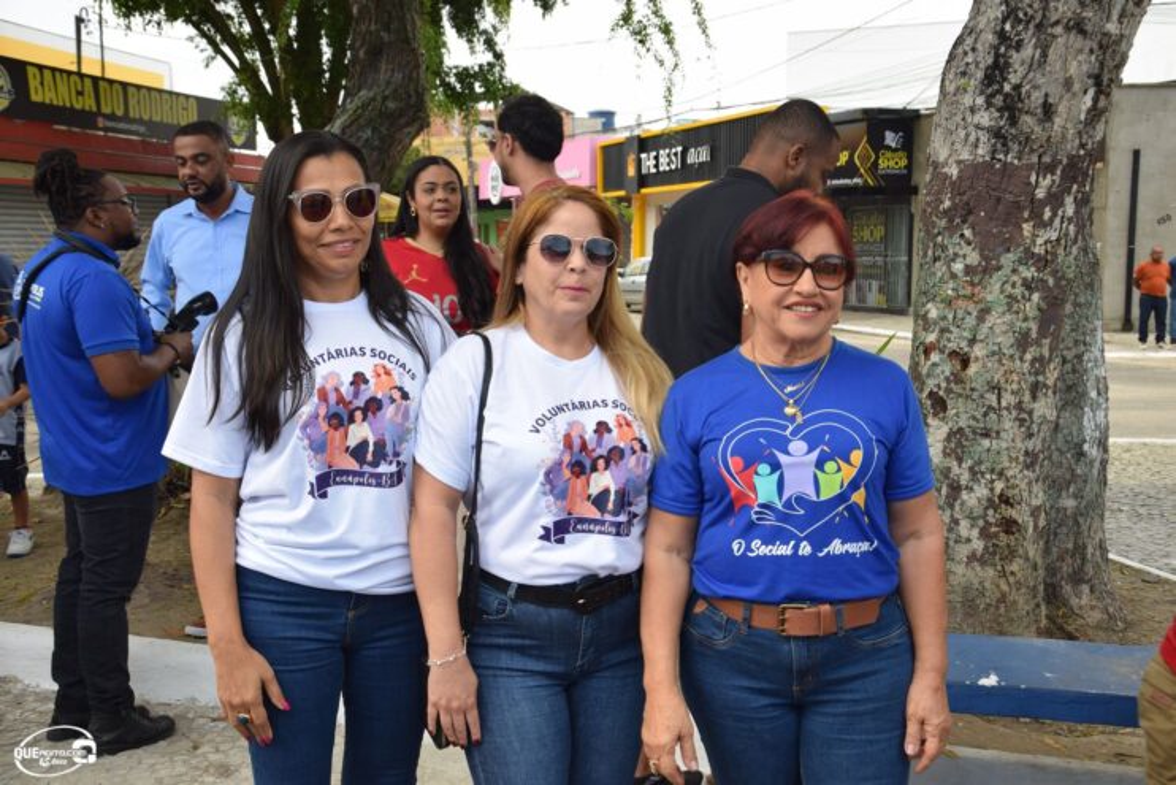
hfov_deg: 46.4
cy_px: 392
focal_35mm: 42
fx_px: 1372
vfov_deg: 31.9
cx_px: 588
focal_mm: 28
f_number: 7.1
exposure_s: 1/200
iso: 400
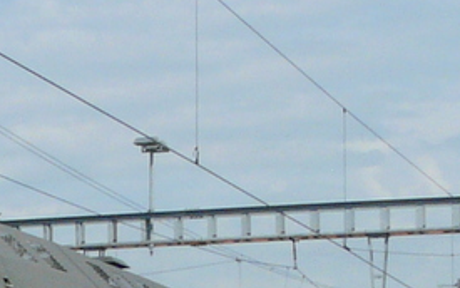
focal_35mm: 116
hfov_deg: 17.2
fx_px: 1455
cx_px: -84
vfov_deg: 10.4
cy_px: 581
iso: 100
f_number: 7.1
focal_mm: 4.9
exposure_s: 1/400
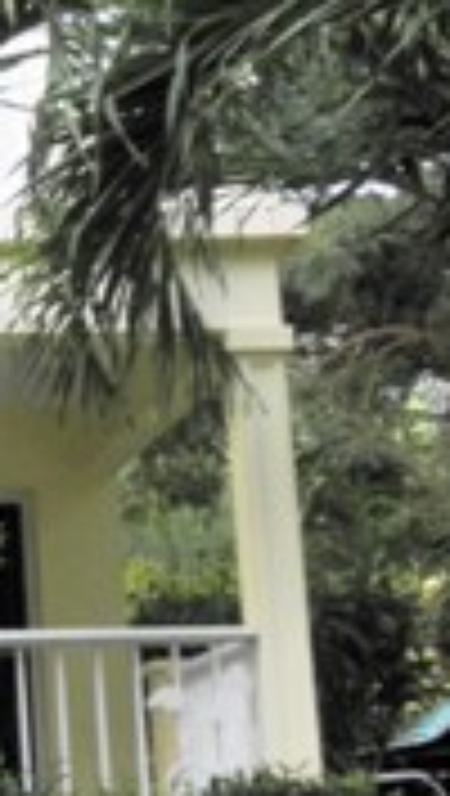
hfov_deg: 9.7
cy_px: 414
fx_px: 2326
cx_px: -662
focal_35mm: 110
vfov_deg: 19.4
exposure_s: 1/400
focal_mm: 5
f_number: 3
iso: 64
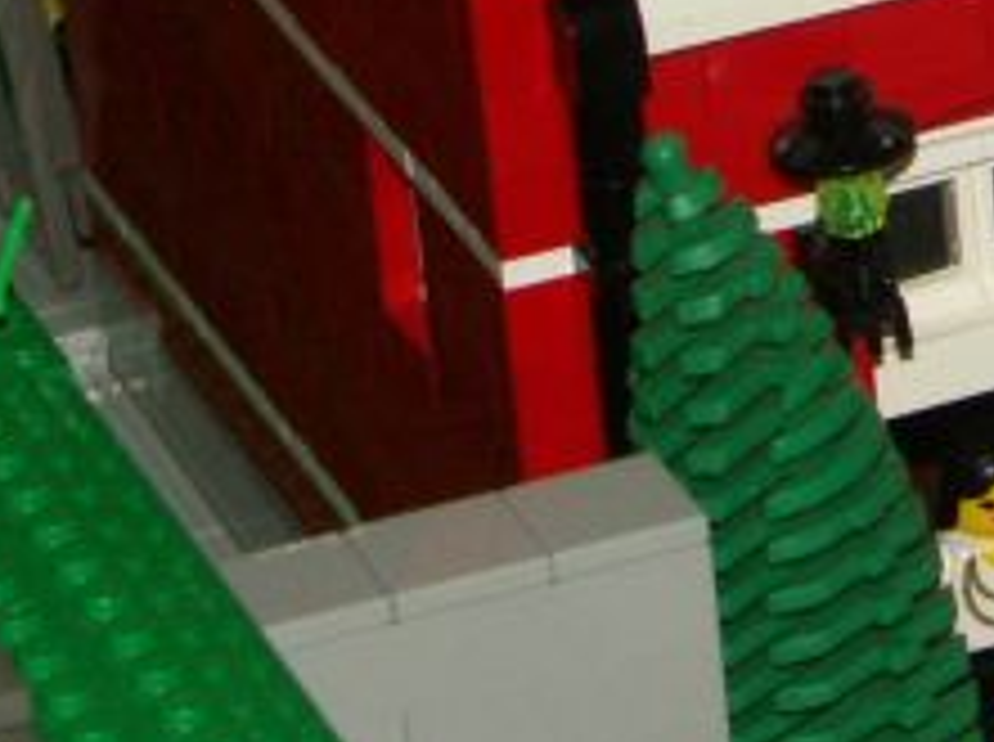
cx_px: 1813
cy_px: -418
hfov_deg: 6.0
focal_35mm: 325
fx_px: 9317
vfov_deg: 4.5
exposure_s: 1/60
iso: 200
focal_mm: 17.85
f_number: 5.6
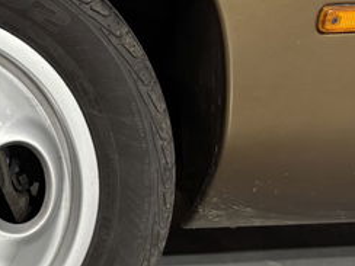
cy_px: 209
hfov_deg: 21.5
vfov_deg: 17.8
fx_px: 841
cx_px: -108
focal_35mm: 82
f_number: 1.6
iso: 200
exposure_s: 1/50
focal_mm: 5.96
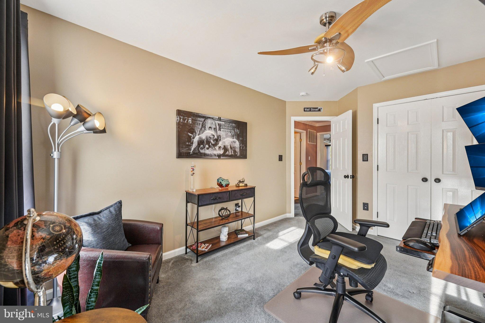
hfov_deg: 104.3
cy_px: 162
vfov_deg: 81.2
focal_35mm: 14
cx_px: 242
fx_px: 189
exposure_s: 1/20
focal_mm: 14
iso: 500
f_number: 8
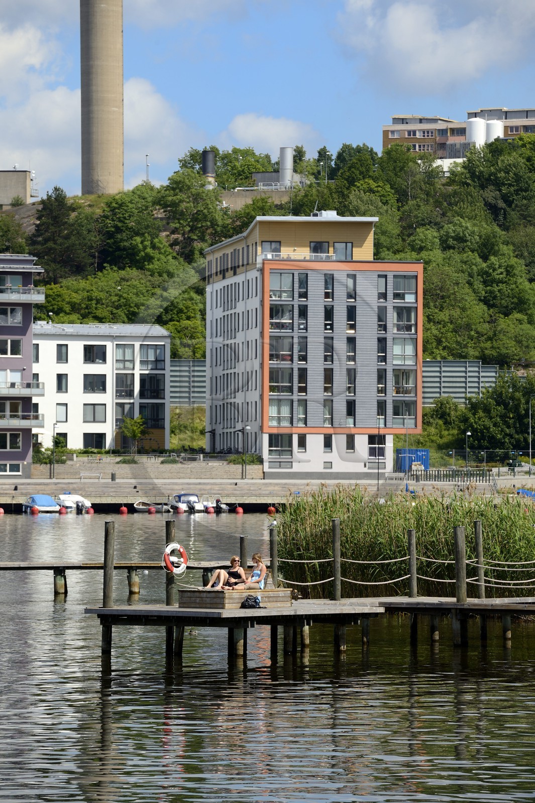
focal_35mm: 200
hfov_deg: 6.9
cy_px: 402
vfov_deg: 10.3
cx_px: 268
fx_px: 4463
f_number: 10
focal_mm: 200
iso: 200
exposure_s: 1/320
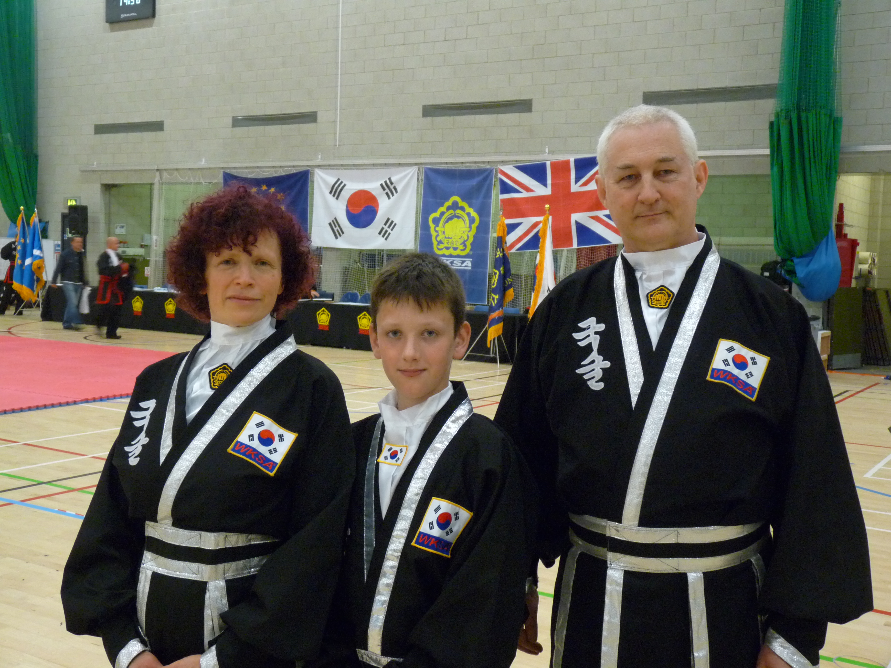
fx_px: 1030
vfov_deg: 36.0
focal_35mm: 40
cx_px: 446
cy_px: 334
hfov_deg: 46.8
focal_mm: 7.1
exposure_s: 1/15
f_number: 3
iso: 400
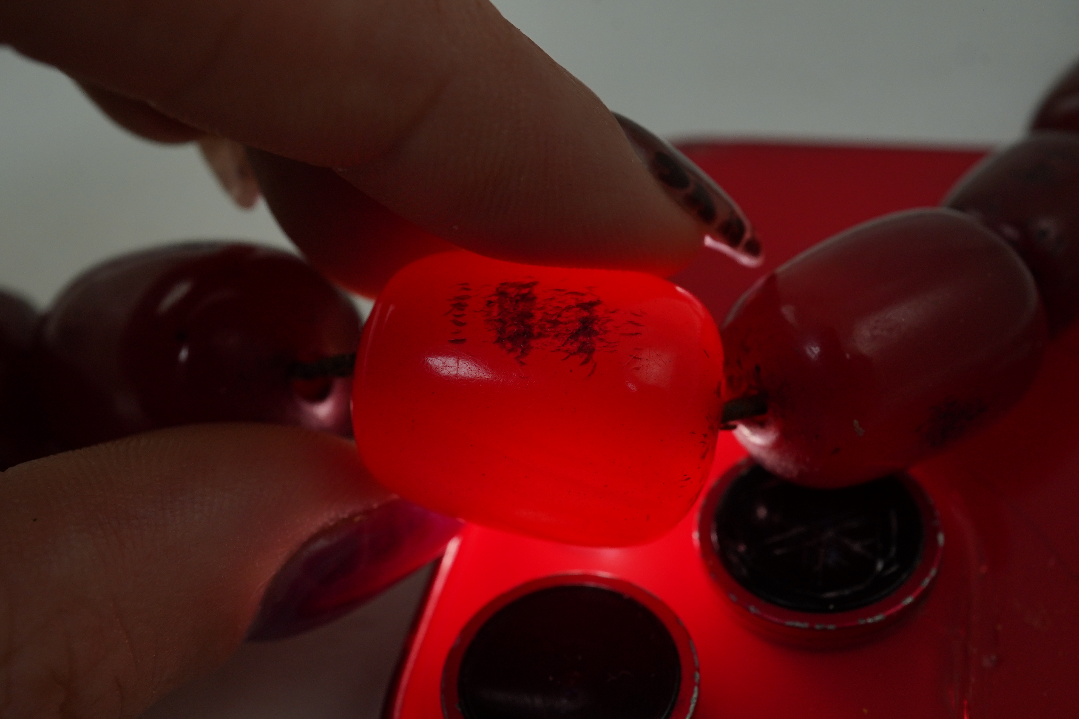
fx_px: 1349
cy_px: 360
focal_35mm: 45
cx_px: 540
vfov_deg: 29.9
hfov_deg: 43.6
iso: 640
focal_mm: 30
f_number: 18
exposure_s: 1/125
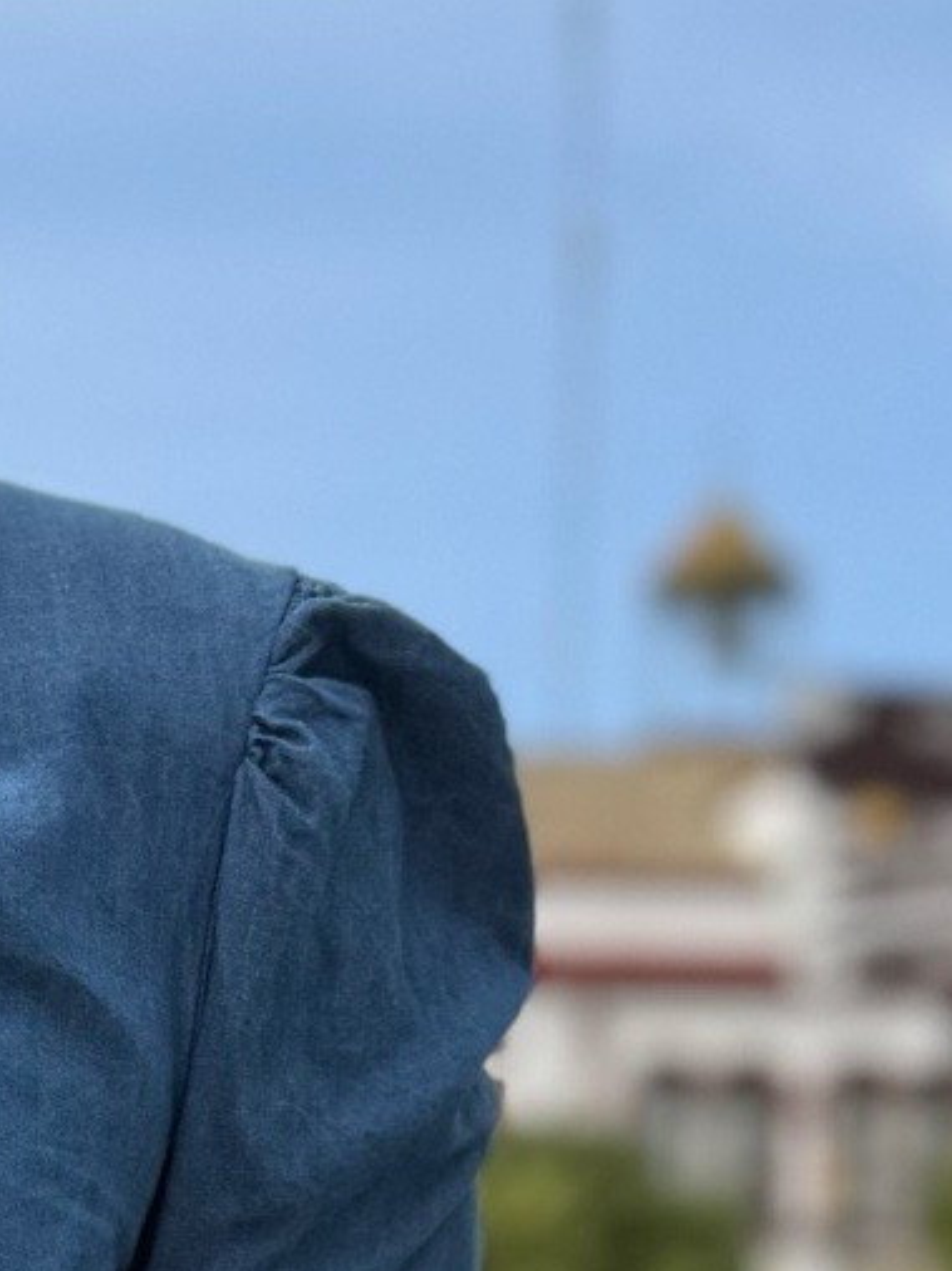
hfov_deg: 12.0
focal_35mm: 116
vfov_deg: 16.3
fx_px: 4257
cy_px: 1540
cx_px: -579
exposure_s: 1/3759
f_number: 1.78
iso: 80
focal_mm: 6.76
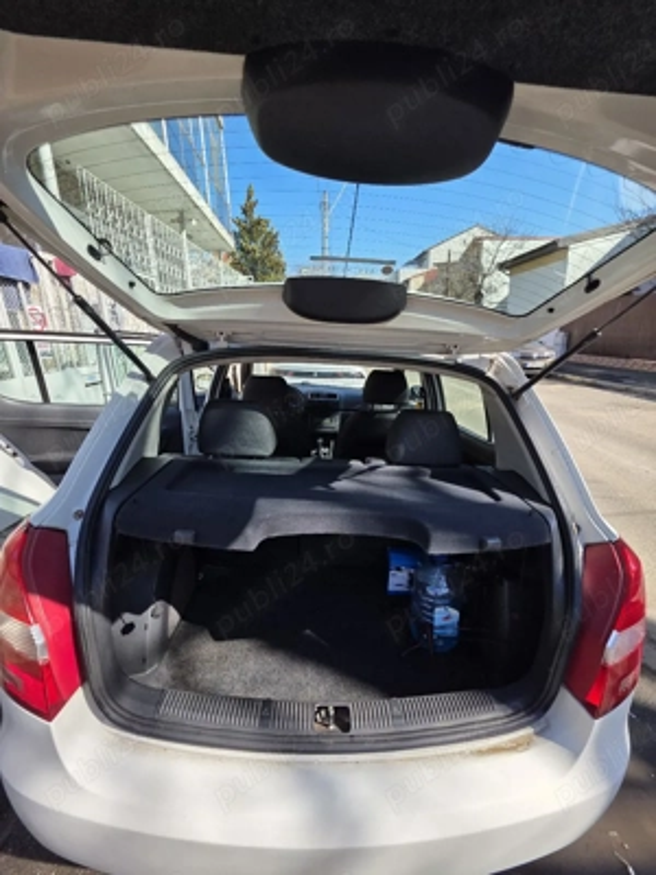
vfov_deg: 106.2
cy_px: 438
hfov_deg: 89.9
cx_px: 328
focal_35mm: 13
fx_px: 328
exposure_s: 1/1111
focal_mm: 2.2
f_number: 1.9
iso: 40
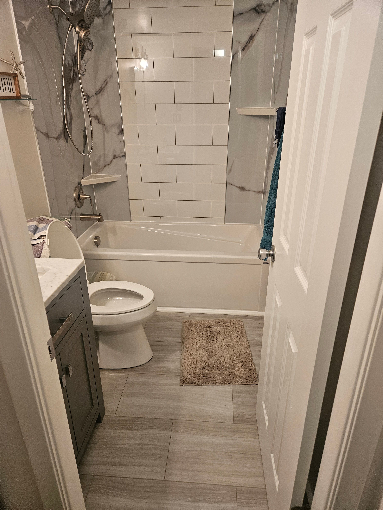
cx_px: 192
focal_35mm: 23
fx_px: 339
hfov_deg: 58.9
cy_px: 255
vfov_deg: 73.9
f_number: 1.8
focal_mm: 5.4
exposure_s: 1/120
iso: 250
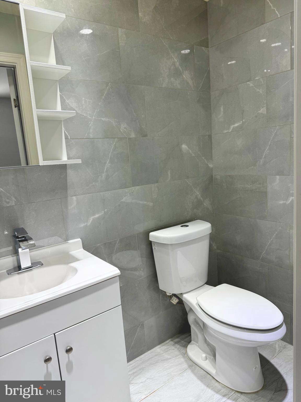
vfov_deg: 71.6
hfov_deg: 56.8
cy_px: 201
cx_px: 150
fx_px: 278
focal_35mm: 24
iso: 100
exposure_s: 1/120
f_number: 1.78
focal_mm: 6.76
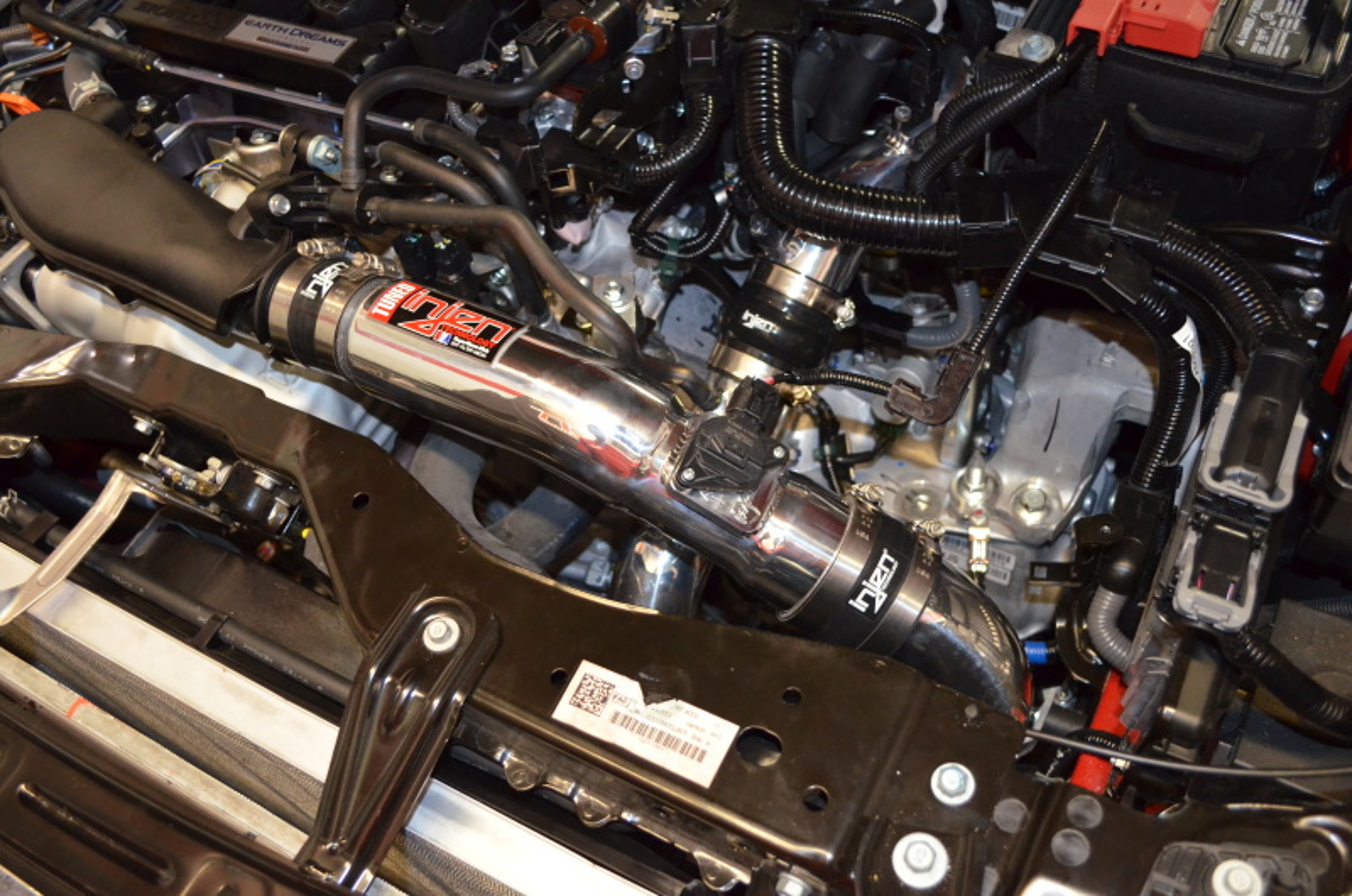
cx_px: 676
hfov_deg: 57.3
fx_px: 1237
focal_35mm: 33
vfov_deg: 39.8
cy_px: 448
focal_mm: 22
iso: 2500
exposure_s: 1/60
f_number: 3.8
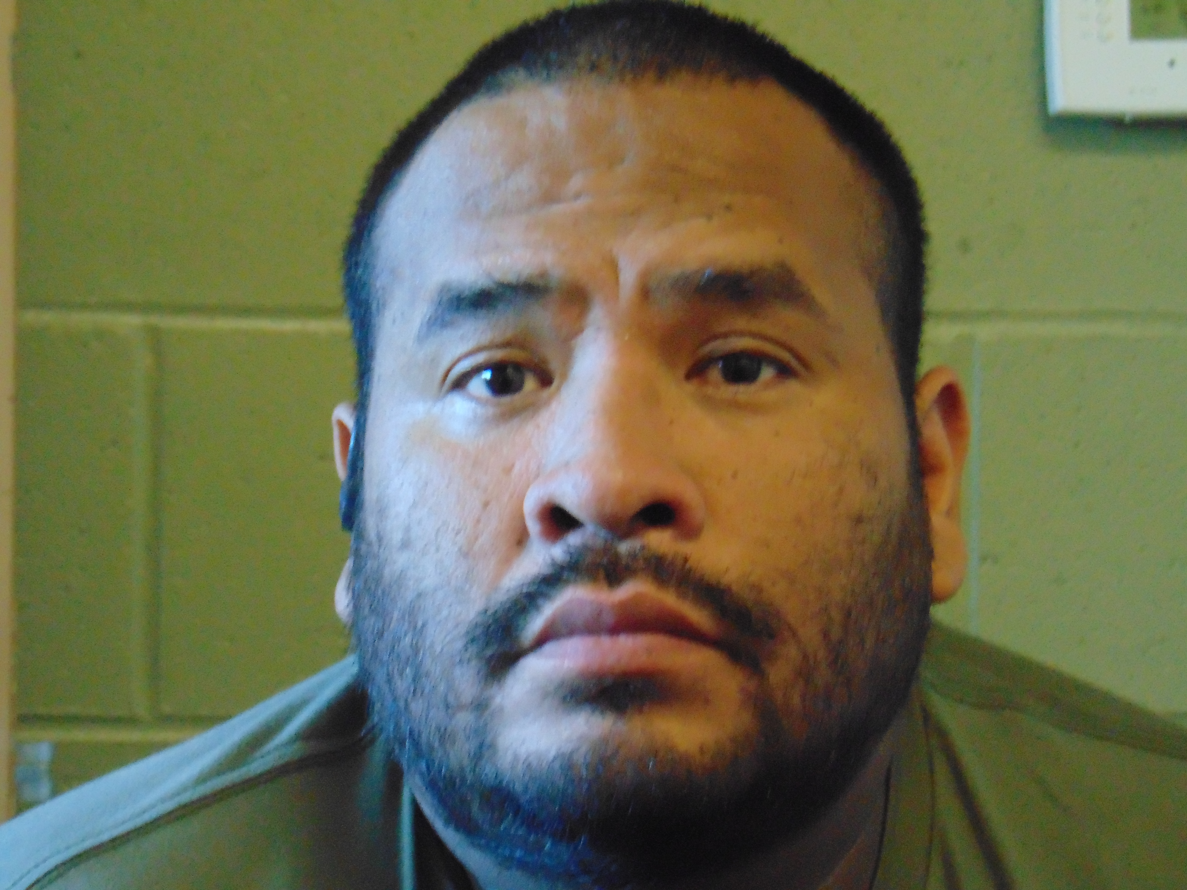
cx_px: 594
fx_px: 3703
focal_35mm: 108
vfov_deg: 13.7
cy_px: 445
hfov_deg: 18.2
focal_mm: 19.4
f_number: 3.9
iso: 800
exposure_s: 1/30
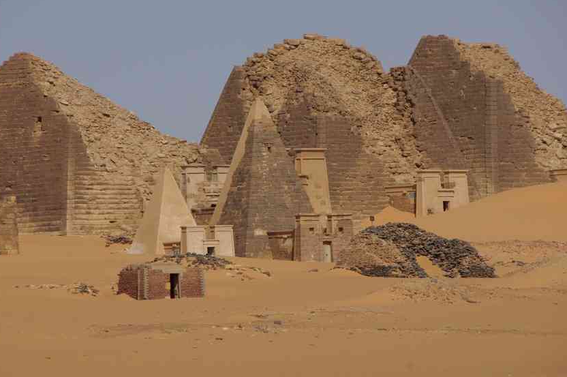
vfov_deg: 4.2
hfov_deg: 6.3
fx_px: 5114
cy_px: 168
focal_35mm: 325
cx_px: 266
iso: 100
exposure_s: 1/350
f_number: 8
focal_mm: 180
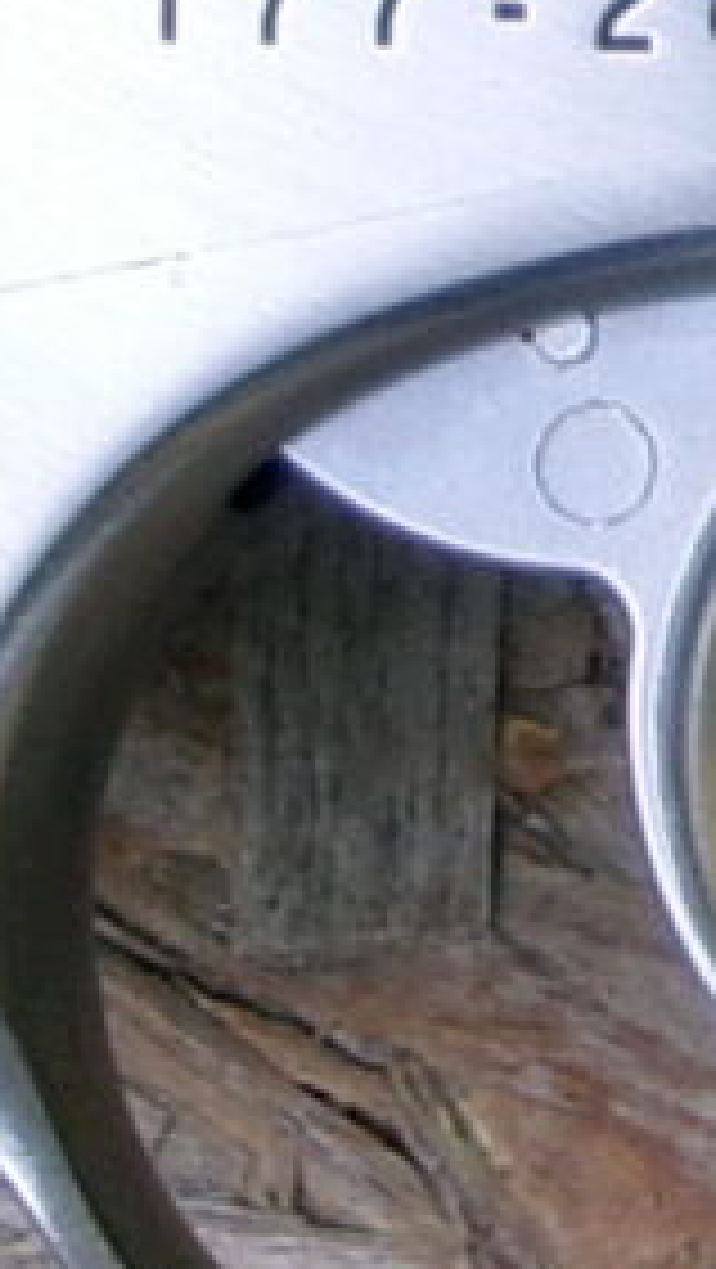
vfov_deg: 7.8
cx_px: 1833
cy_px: 112
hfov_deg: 4.3
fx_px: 9333
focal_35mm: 277
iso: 100
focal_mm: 5.1
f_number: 3.9
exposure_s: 1/52
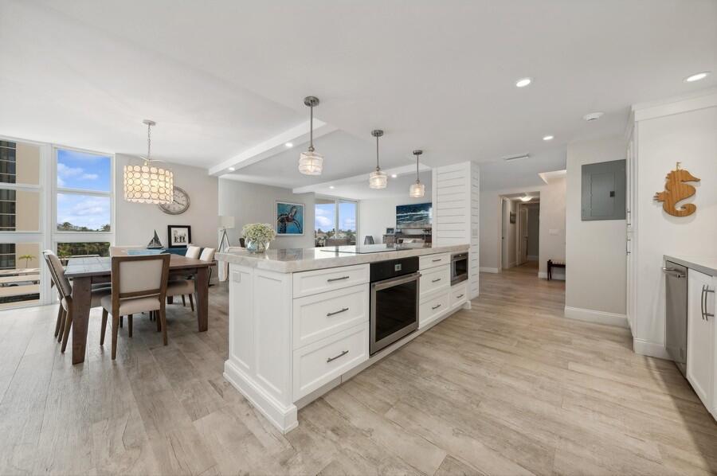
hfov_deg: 112.7
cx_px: 358
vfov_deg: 89.9
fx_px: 239
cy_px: 238
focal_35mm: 12
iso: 100
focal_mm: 12
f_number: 8
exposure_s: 1/20
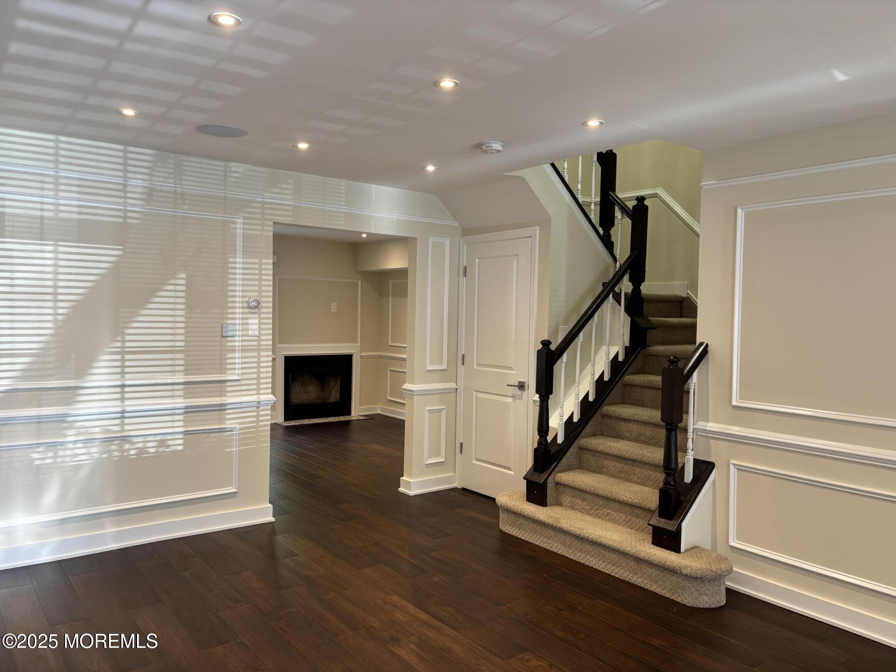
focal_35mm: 26
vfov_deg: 53.1
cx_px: 448
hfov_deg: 67.3
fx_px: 673
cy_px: 336
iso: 100
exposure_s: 1/60
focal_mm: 5.96
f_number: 1.6
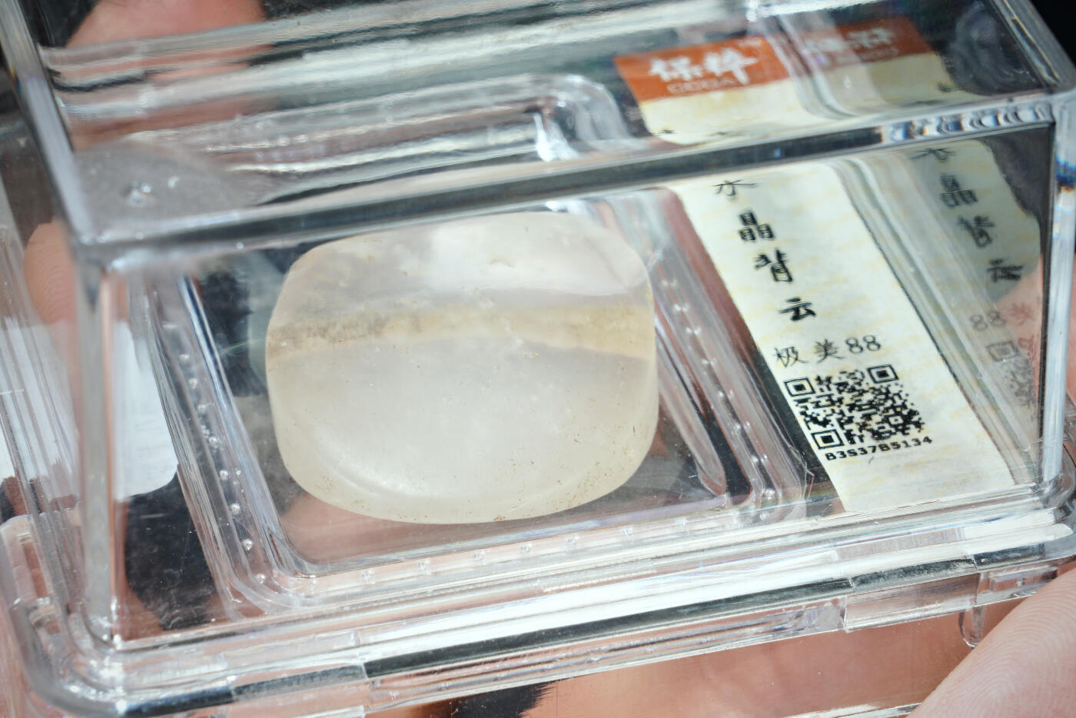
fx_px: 4693
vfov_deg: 8.7
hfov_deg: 13.1
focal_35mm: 157
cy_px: 359
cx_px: 538
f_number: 18
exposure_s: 1/160
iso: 100
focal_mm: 105
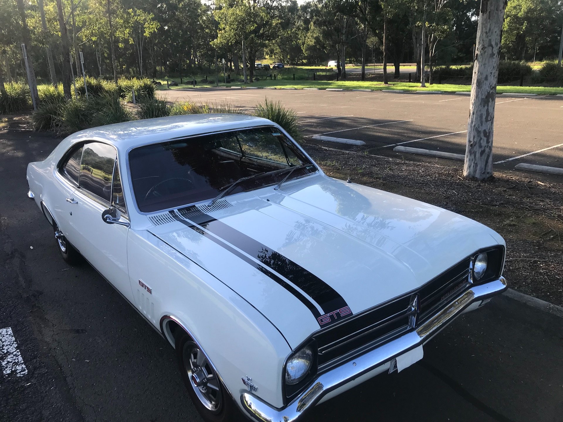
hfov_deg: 63.4
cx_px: 282
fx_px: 455
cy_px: 211
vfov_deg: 49.7
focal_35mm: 28
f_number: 1.8
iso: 20
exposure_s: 1/634
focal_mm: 3.99
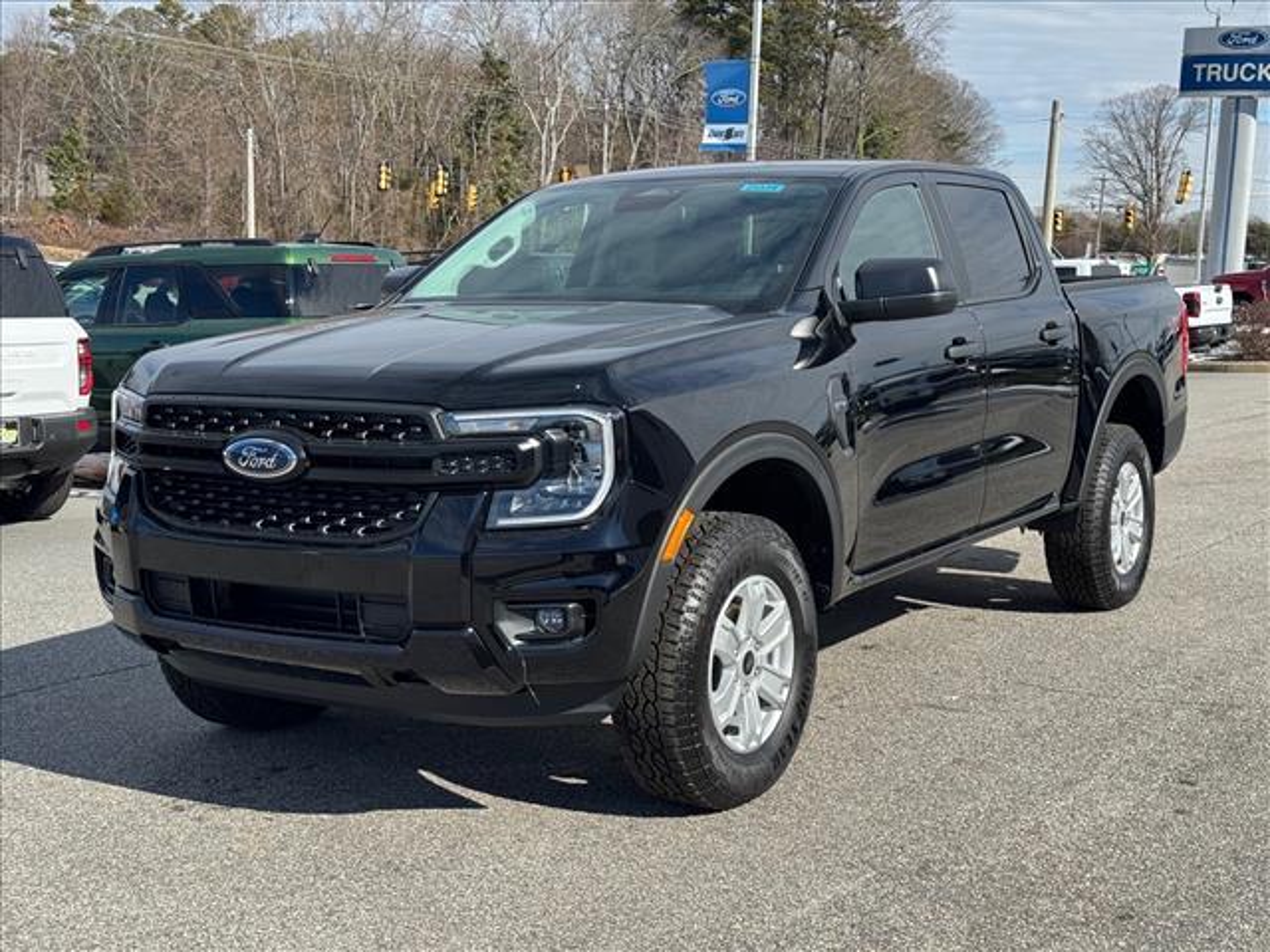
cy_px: 476
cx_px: 635
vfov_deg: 30.3
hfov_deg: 39.7
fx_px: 1761
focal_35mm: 48
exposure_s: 1/2717
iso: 64
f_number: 1.78
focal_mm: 6.76
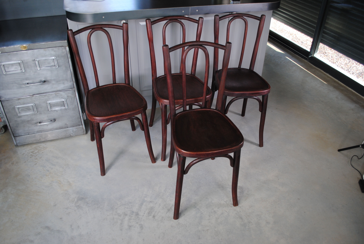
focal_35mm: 27
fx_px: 273
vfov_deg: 48.0
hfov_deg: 67.3
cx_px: 182
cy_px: 122
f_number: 4
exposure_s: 1/60
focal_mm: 18
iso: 200
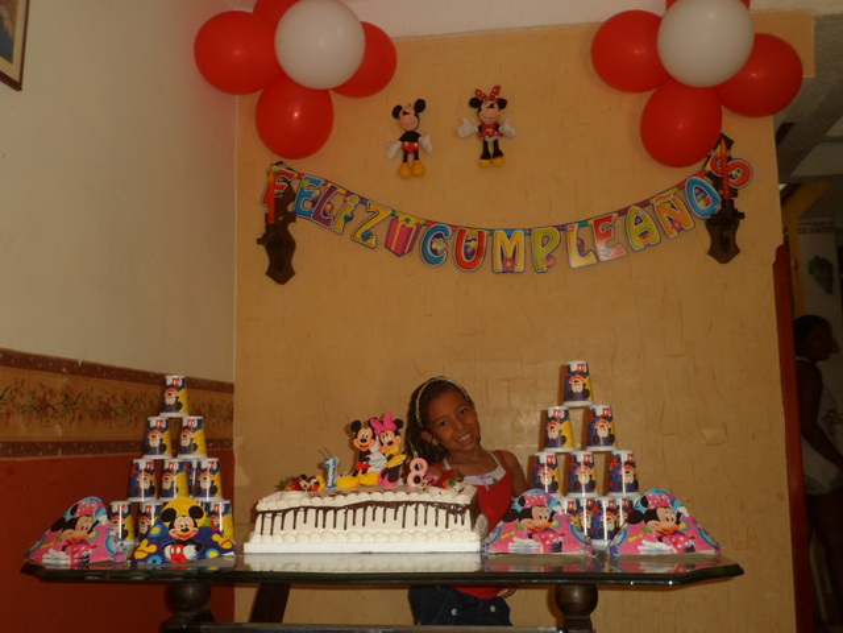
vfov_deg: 39.7
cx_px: 422
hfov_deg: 51.4
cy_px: 316
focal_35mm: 36
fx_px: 877
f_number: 3.8
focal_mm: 6.6
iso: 100
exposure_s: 1/45
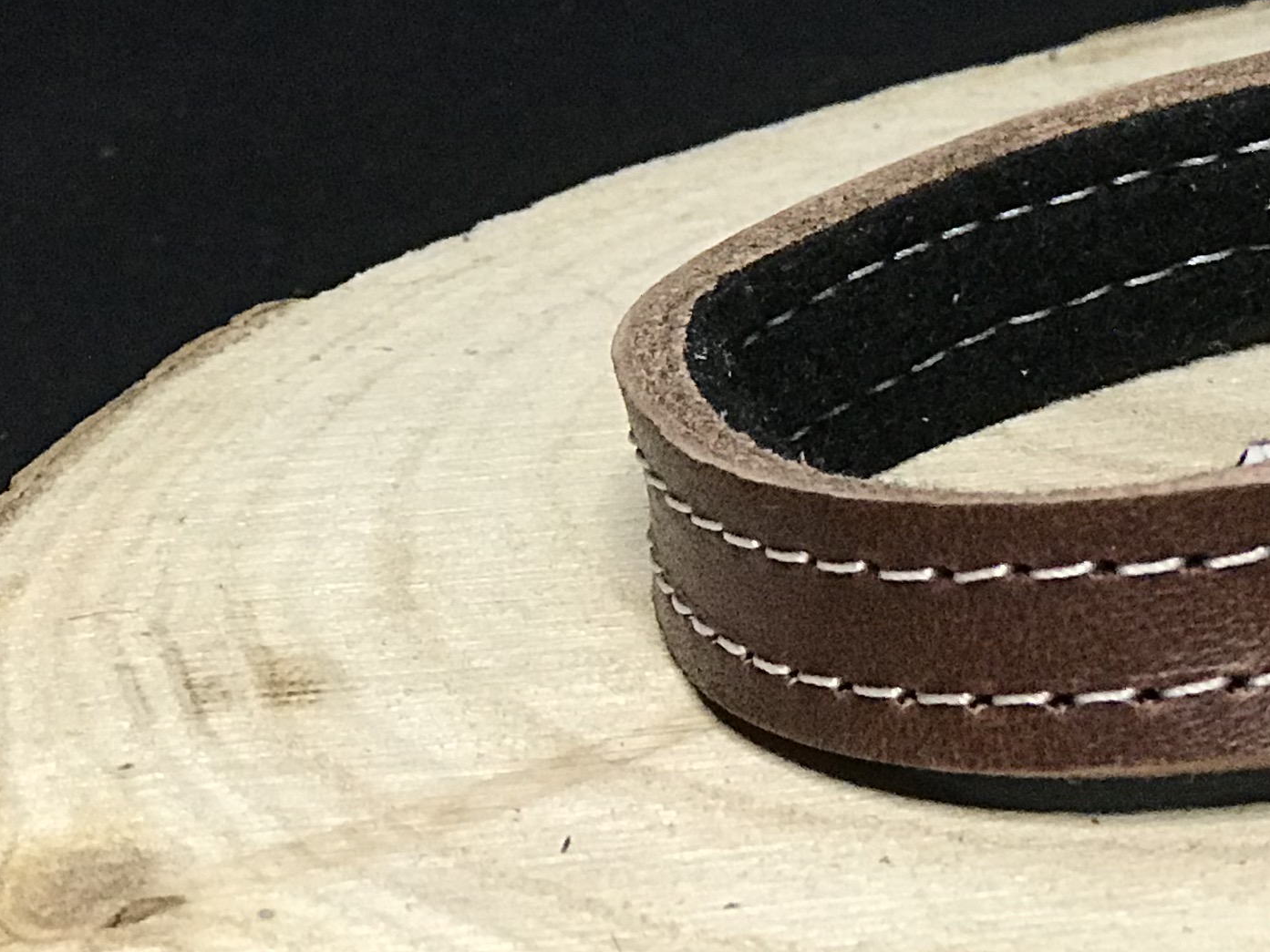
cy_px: 551
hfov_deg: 11.7
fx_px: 6054
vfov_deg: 9.0
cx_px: 1500
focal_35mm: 165
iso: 125
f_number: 2.8
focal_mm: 6.6
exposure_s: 1/50
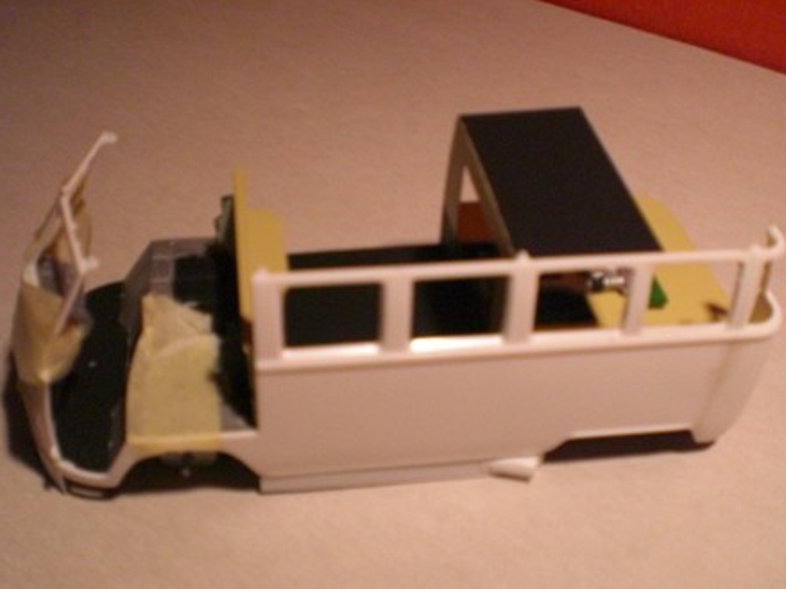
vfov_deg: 36.8
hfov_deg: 47.9
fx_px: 885
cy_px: 301
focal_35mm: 39
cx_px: 385
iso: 400
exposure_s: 1/60
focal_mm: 6.3
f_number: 3.1
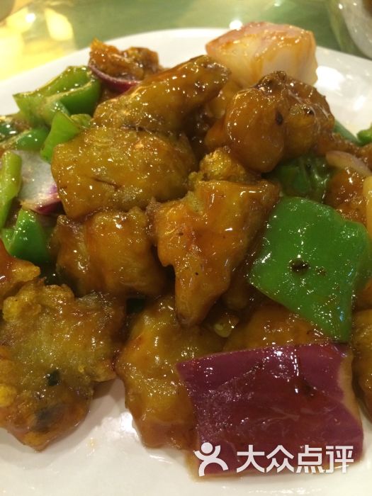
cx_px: 186
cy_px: 248
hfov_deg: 48.2
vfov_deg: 61.7
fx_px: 416
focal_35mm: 29
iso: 320
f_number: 2.2
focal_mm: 4.15
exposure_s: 1/25
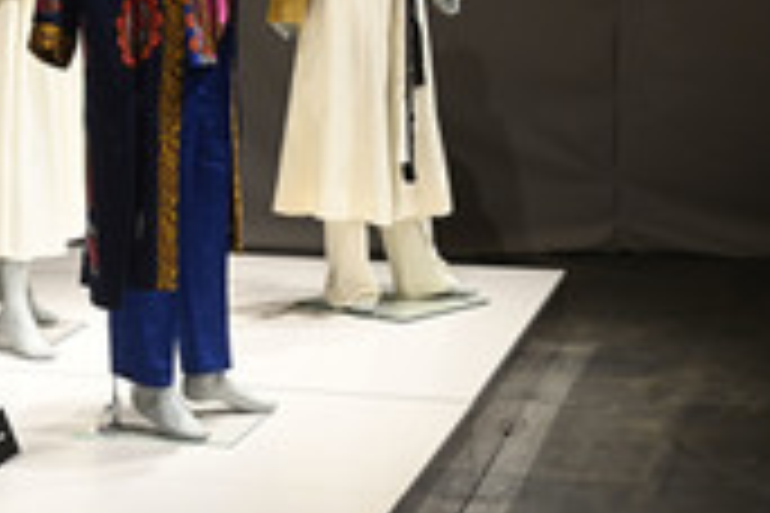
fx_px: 2139
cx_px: 7
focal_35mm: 100
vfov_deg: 13.6
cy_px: 122
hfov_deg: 19.8
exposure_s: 1/100
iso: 1250
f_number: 5.6
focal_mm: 38
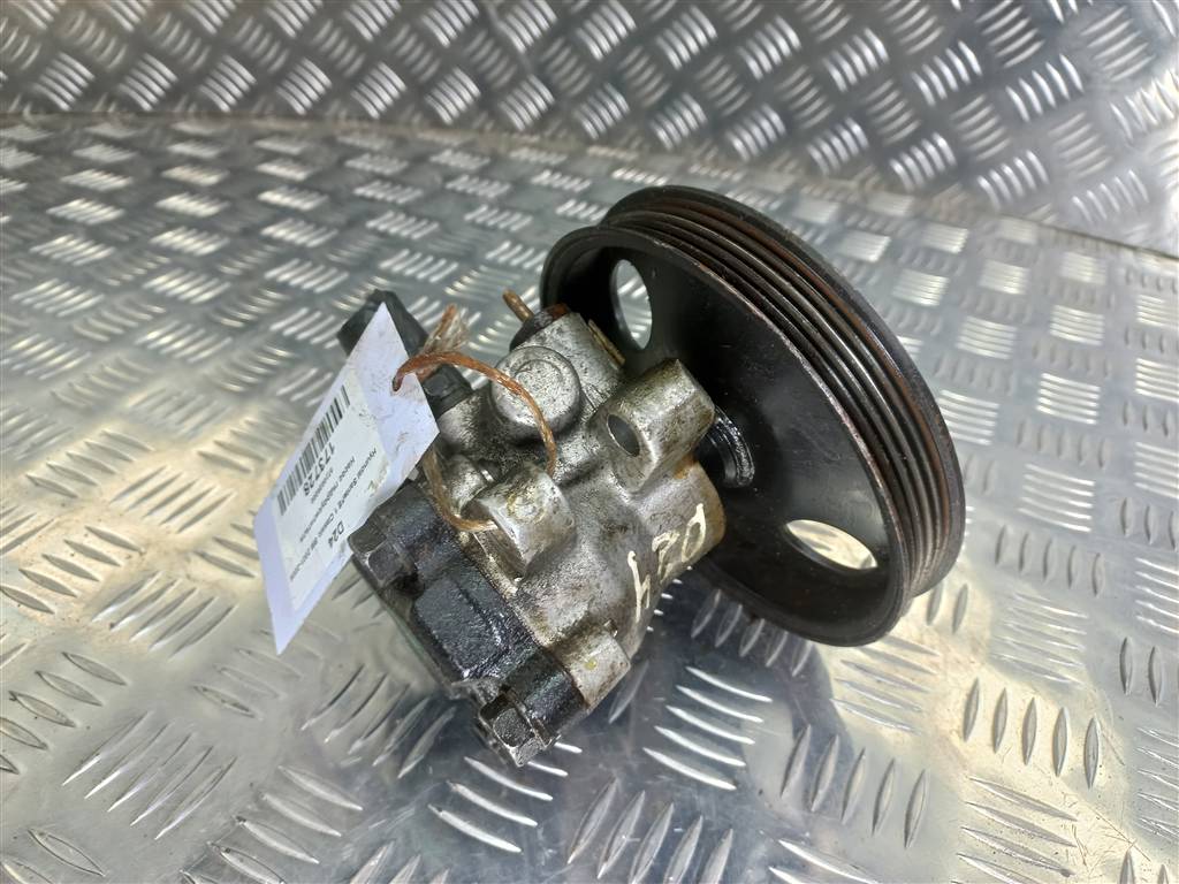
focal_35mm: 25
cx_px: 590
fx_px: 851
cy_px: 442
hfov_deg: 69.4
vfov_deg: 54.9
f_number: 1.8
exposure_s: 1/50
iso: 80
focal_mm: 4.6
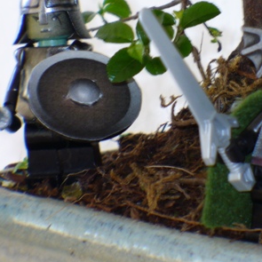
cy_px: 52
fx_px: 3639
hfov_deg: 4.1
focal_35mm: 425
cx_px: 245
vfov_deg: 4.1
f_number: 4.5
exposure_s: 1/15
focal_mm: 36.6
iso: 80
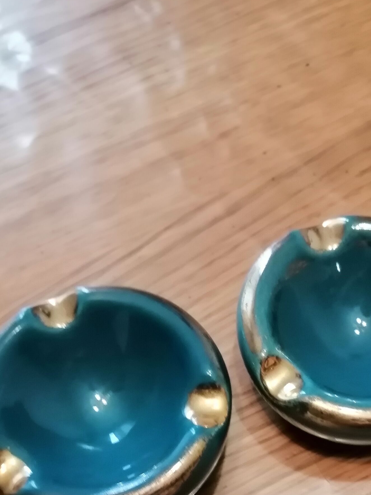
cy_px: 436
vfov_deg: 37.3
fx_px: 686
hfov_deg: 29.9
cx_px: 262
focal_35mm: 48
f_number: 1.8
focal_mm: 3.96
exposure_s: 1/33.3
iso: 500
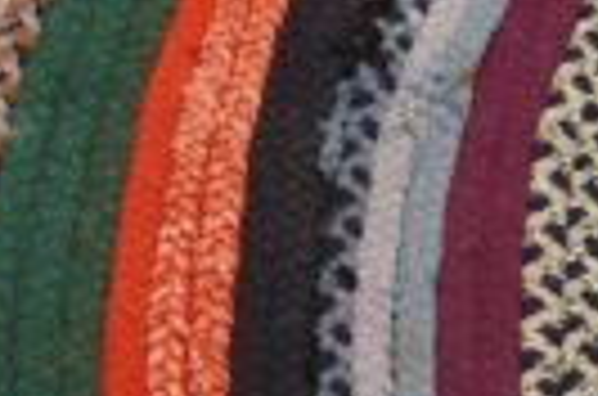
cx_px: 72
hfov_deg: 16.6
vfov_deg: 11.2
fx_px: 2022
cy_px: 245
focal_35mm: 122
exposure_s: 1/60
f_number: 4
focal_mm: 18
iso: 1250
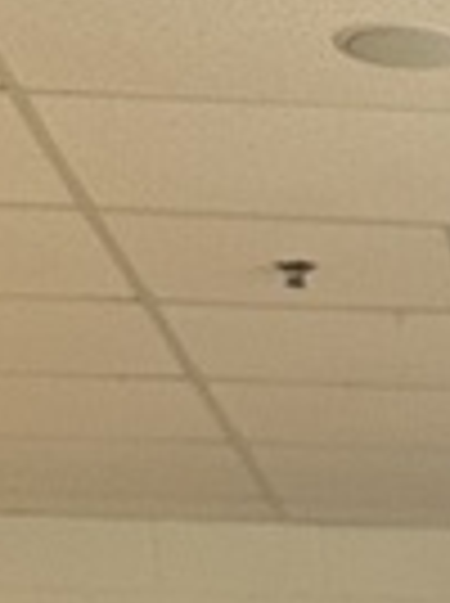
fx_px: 3199
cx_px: 1184
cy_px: 2196
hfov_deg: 7.4
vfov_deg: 8.0
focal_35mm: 184
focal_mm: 6.86
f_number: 1.78
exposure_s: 1/65
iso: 250
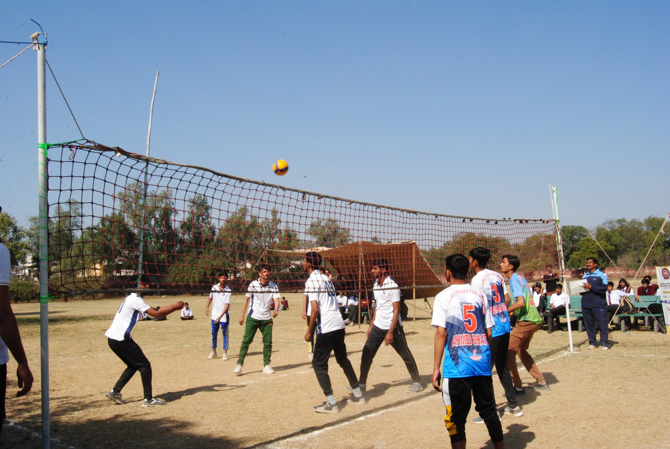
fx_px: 643
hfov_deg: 55.0
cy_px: 224
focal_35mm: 34
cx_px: 335
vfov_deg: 38.5
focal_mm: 23
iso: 560
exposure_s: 1/200
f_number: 25
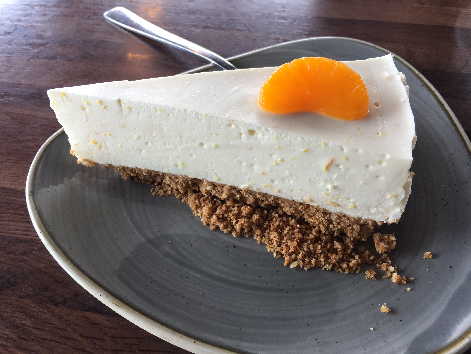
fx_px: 395
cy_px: 177
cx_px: 236
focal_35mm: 29
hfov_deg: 61.7
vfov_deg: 48.2
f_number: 2.2
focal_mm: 4.15
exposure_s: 1/50
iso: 25
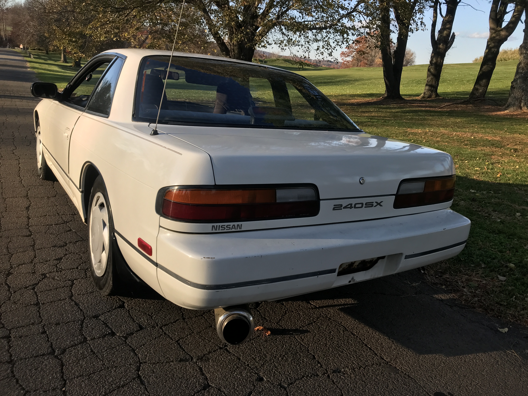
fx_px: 427
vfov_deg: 49.7
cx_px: 264
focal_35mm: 28
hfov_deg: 63.4
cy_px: 198
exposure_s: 1/840
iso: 20
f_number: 1.8
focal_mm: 3.99
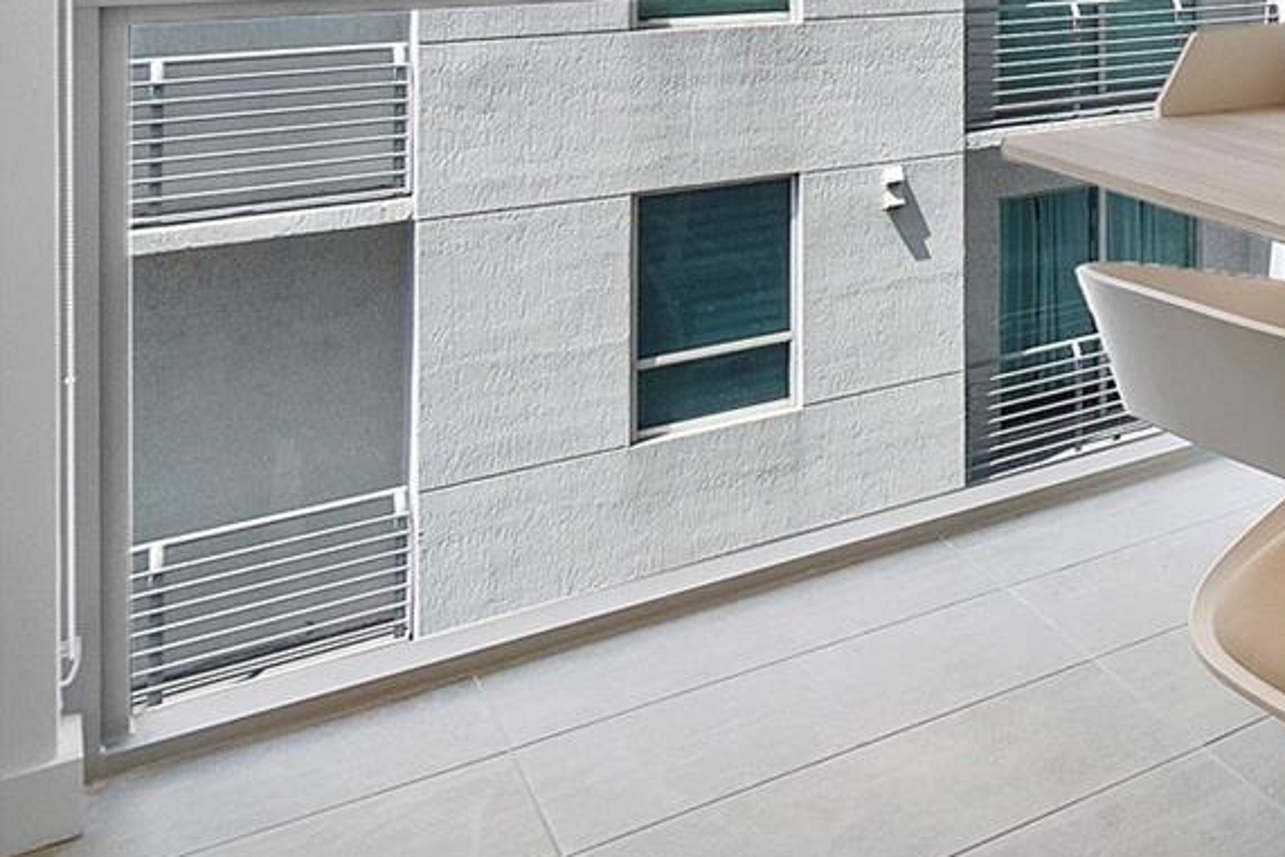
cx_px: 1710
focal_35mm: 42
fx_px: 1499
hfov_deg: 32.9
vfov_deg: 28.5
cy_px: -126
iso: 250
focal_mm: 10
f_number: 8
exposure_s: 1/400
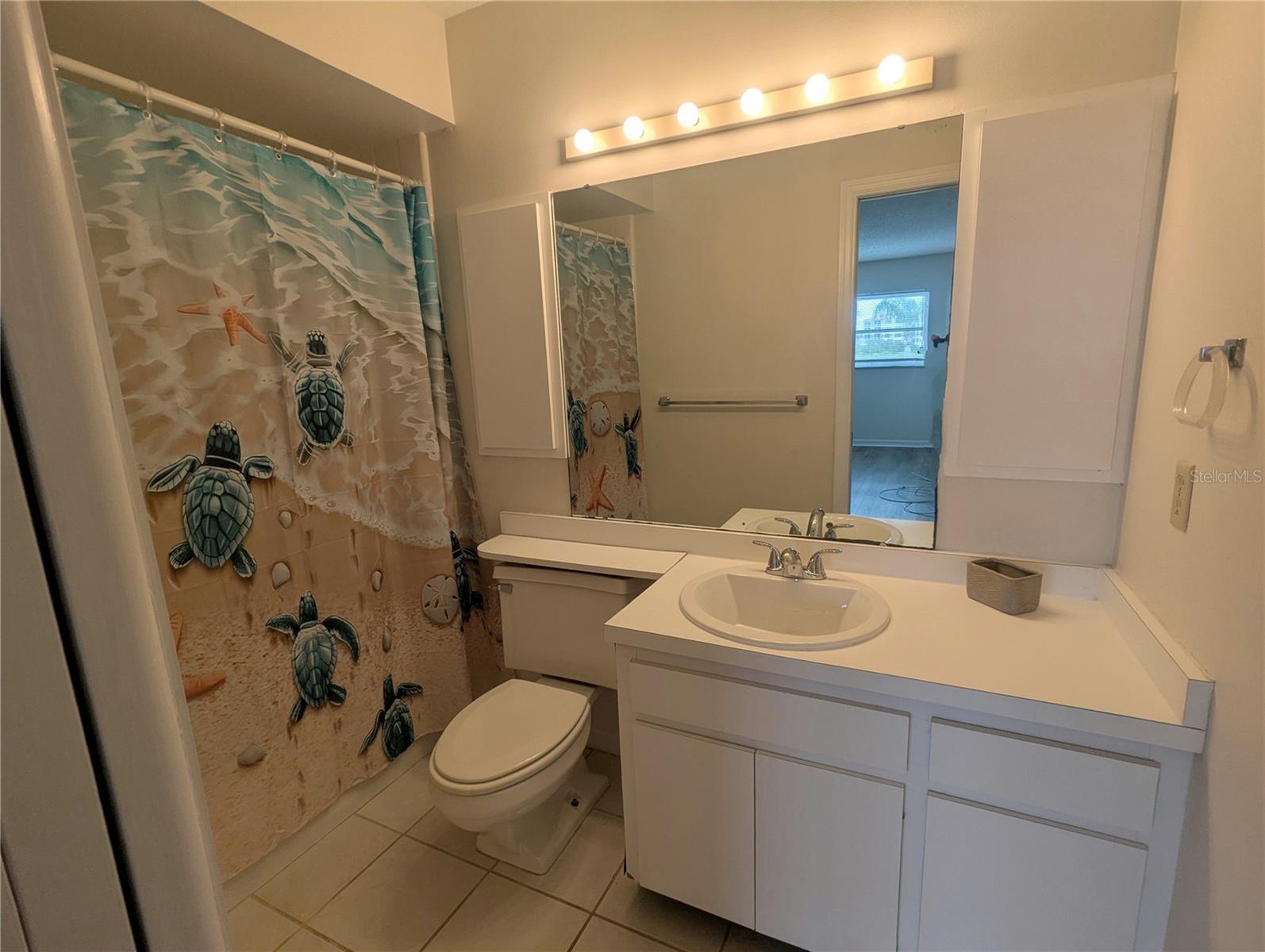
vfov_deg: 78.2
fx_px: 585
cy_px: 476
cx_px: 632
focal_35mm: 16
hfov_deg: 94.4
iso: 48
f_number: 2.2
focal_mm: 2.35
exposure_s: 1/120
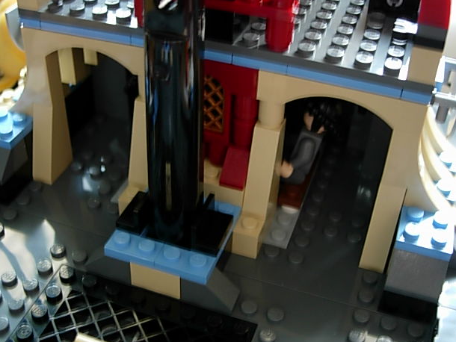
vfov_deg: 33.6
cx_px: 227
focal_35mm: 43
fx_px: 567
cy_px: 167
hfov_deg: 43.8
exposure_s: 1/4.4
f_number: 2.9
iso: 79
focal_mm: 8.5
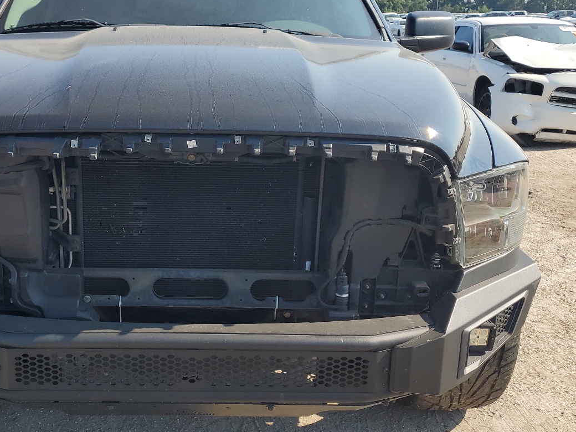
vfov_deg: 35.8
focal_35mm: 40
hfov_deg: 46.0
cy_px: 175
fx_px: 666
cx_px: 187
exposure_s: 1/2000
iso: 50
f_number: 1.5
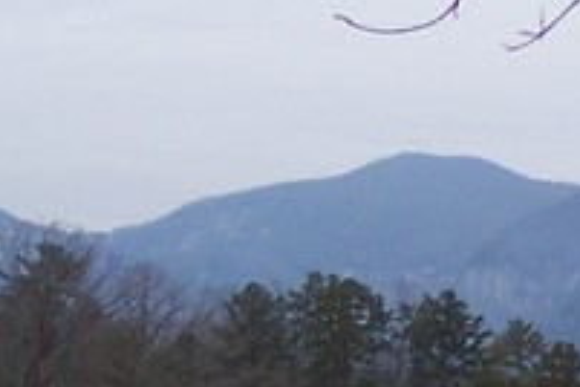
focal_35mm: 163
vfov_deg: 8.3
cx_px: 874
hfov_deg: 12.0
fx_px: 2626
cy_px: 482
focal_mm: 8
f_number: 2.8
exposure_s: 1/60
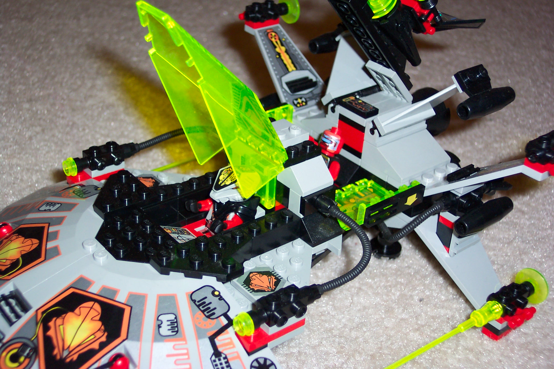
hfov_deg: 38.9
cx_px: 277
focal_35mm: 51
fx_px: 785
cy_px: 184
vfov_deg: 26.5
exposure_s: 1/45
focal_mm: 10.7
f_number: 3.4
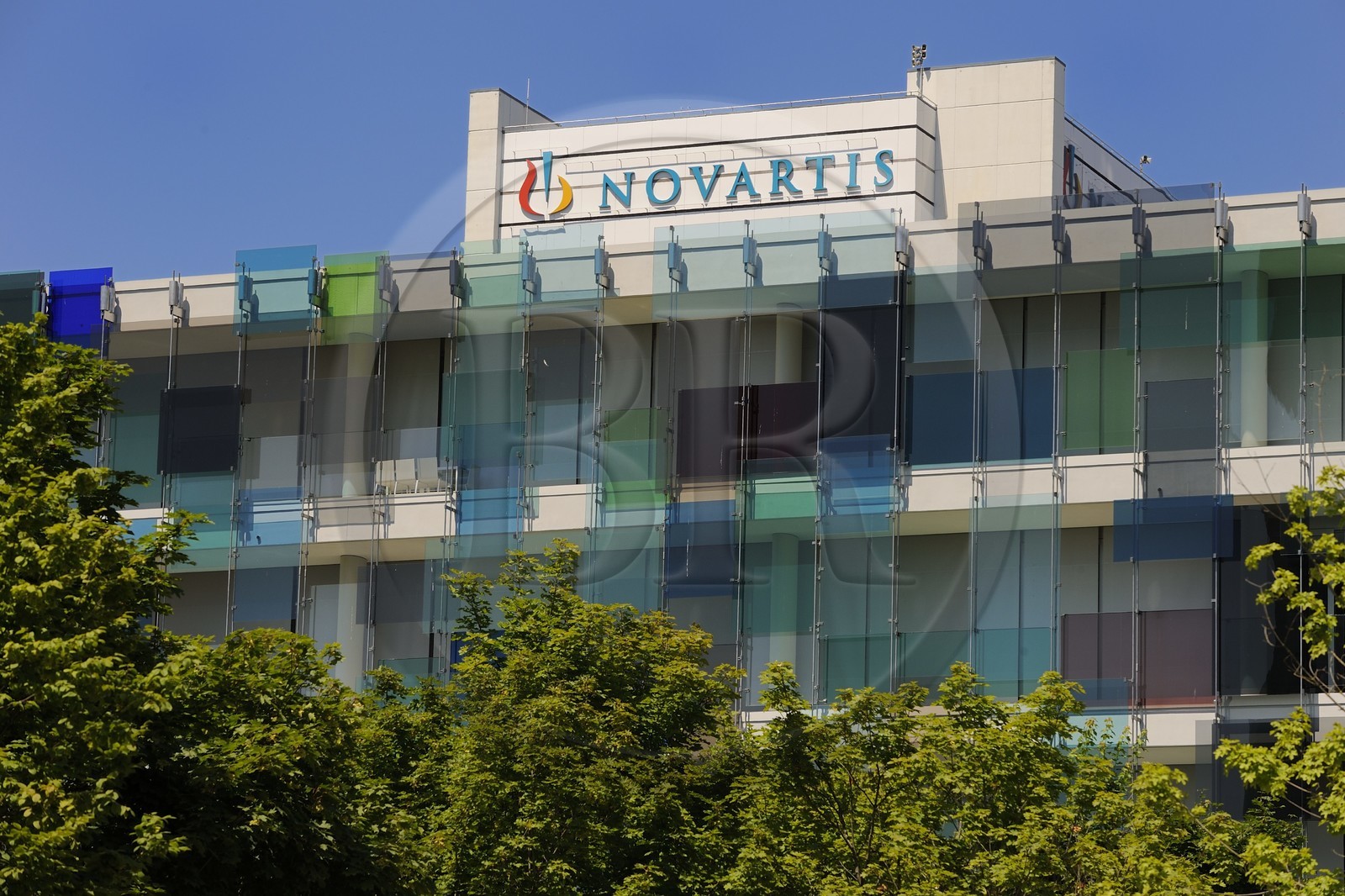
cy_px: 448
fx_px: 4856
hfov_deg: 15.8
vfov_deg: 10.5
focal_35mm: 130
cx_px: 672
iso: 200
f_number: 8
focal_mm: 130
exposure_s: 1/320
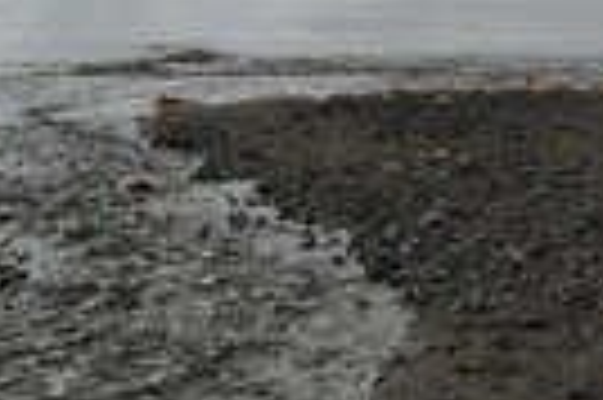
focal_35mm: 132
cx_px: 320
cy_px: 76
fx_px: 2208
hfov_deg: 15.5
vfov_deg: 10.3
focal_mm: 42
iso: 200
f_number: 18
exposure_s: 1/320
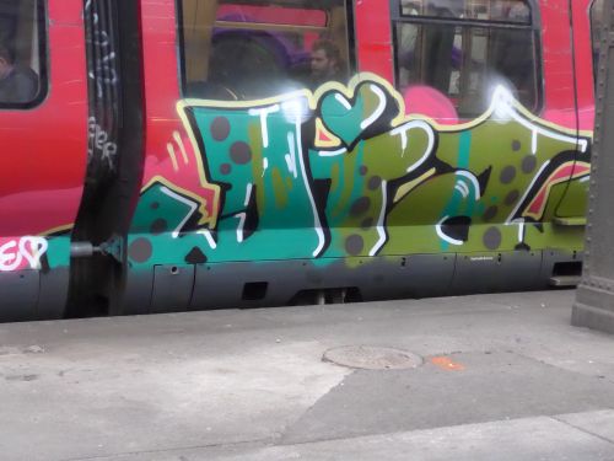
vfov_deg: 19.9
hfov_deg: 26.3
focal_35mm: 74
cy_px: 230
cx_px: 307
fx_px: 1313
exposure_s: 1/80
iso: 2000
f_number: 4.2
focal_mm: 15
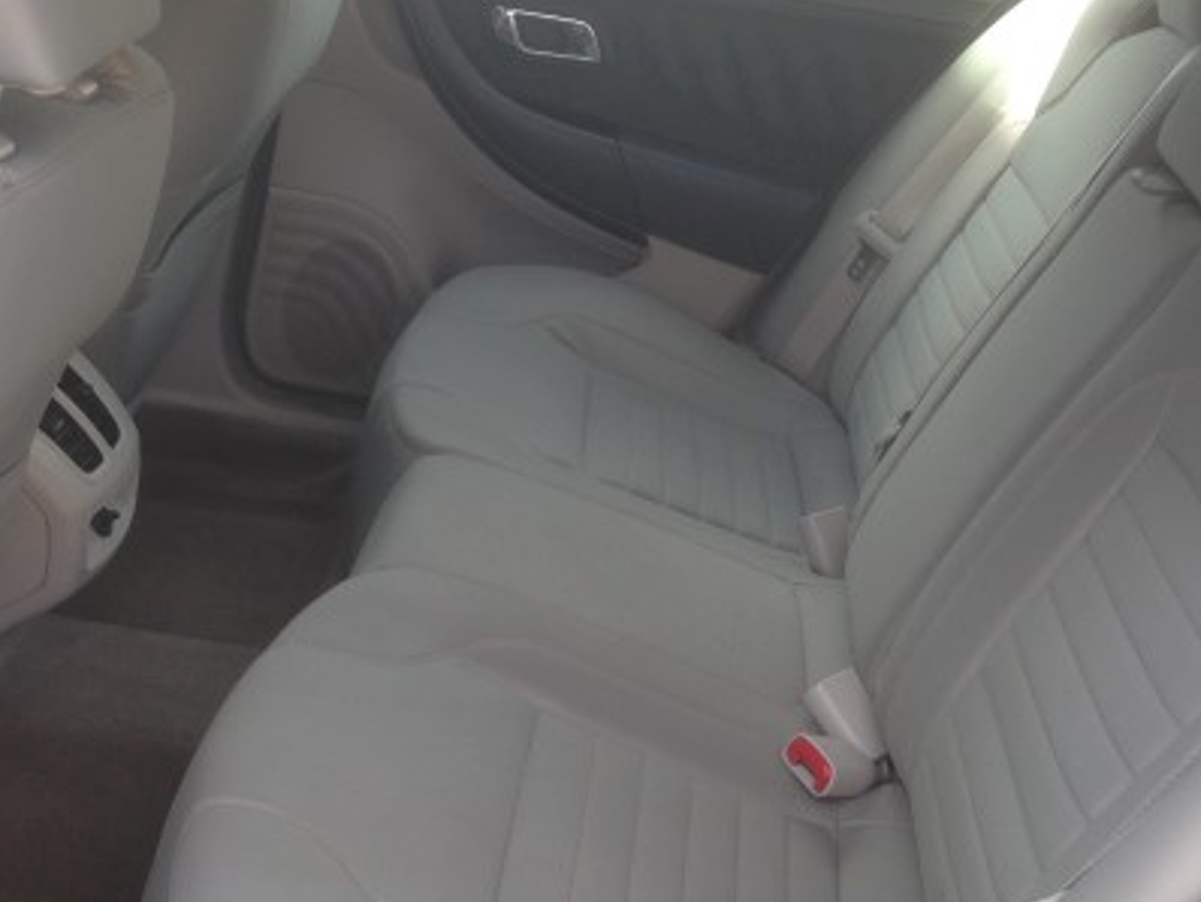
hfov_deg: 36.1
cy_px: 501
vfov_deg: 27.5
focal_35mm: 53
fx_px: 1840
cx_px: 625
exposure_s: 1/132
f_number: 2.4
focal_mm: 4.12
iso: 50
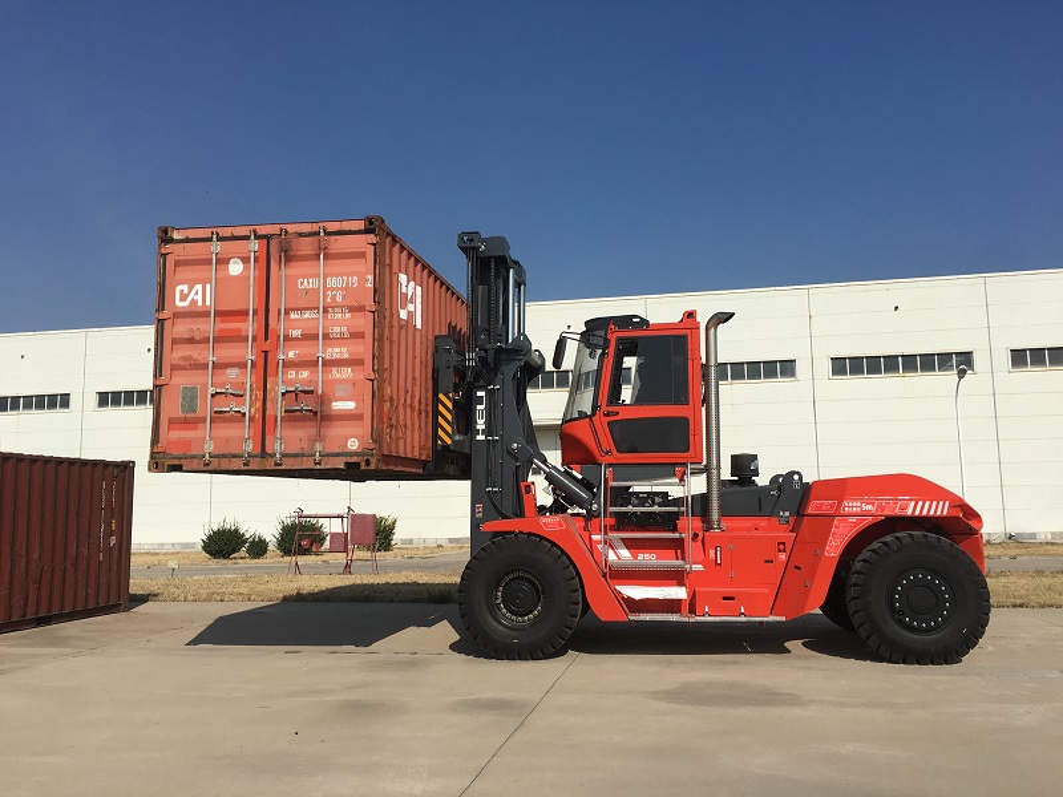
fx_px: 891
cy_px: 398
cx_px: 532
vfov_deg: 48.2
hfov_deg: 61.7
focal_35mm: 29
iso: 25
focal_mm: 4.15
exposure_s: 1/3663
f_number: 2.2
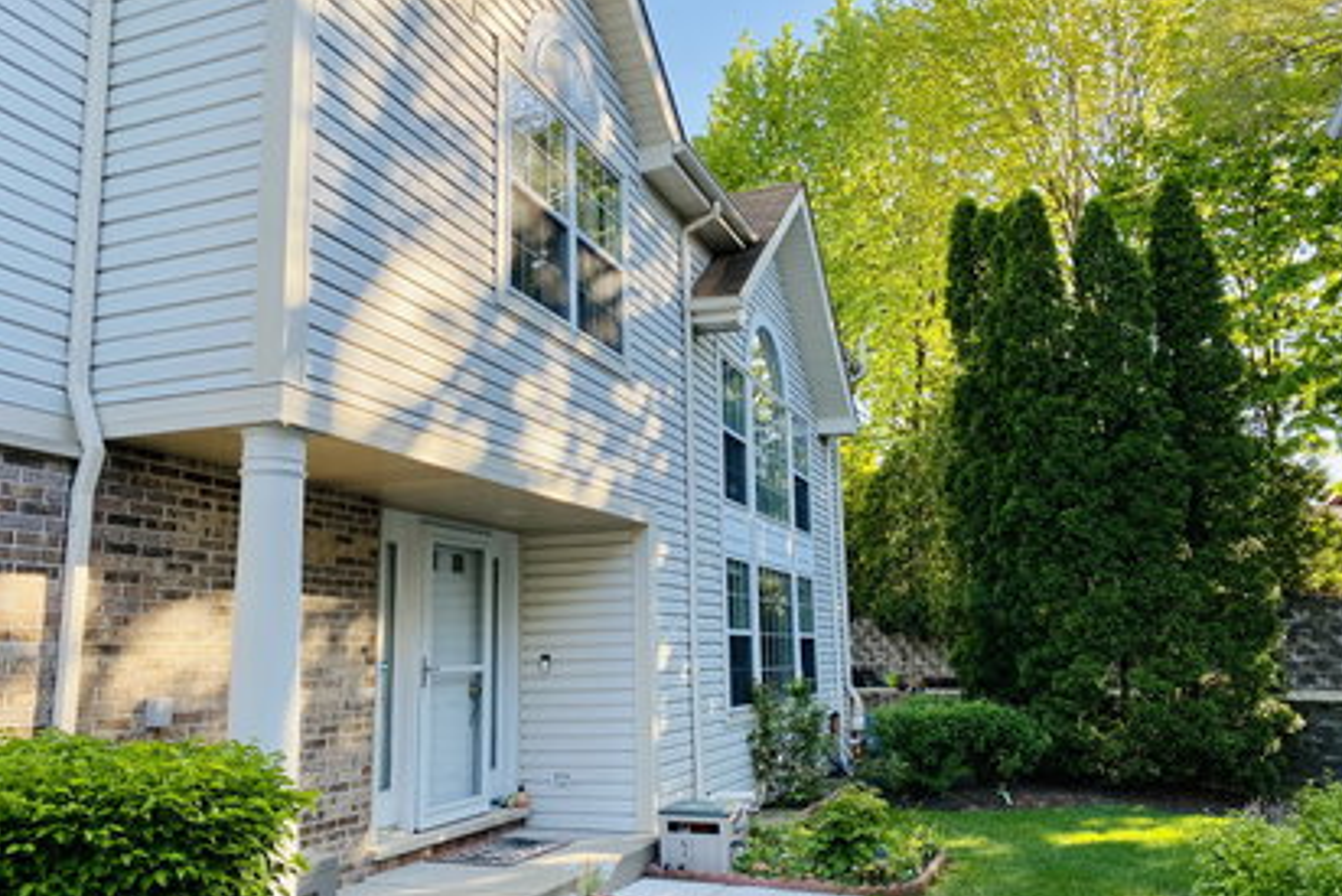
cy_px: 479
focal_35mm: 28
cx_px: 692
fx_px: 1044
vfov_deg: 46.4
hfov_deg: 65.4
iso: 32
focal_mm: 4.25
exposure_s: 1/389
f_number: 1.8
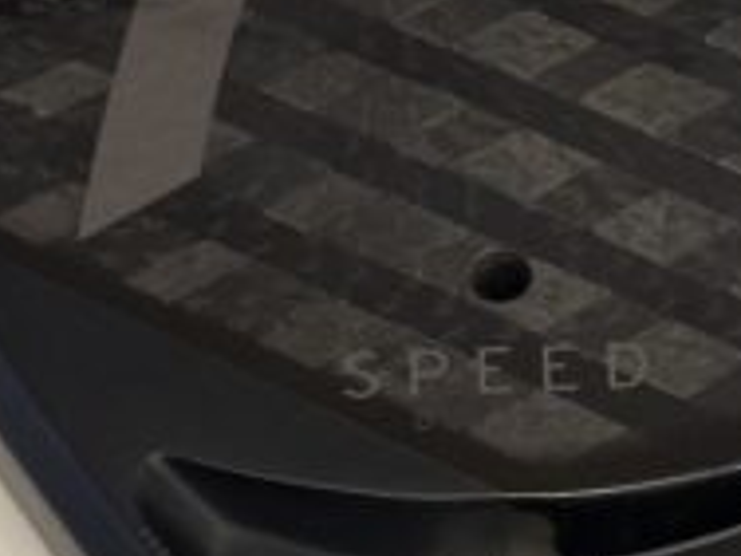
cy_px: 355
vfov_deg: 14.5
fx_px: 2183
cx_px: 516
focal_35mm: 102
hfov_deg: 19.2
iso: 250
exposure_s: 1/33
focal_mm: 6.86
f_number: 1.78
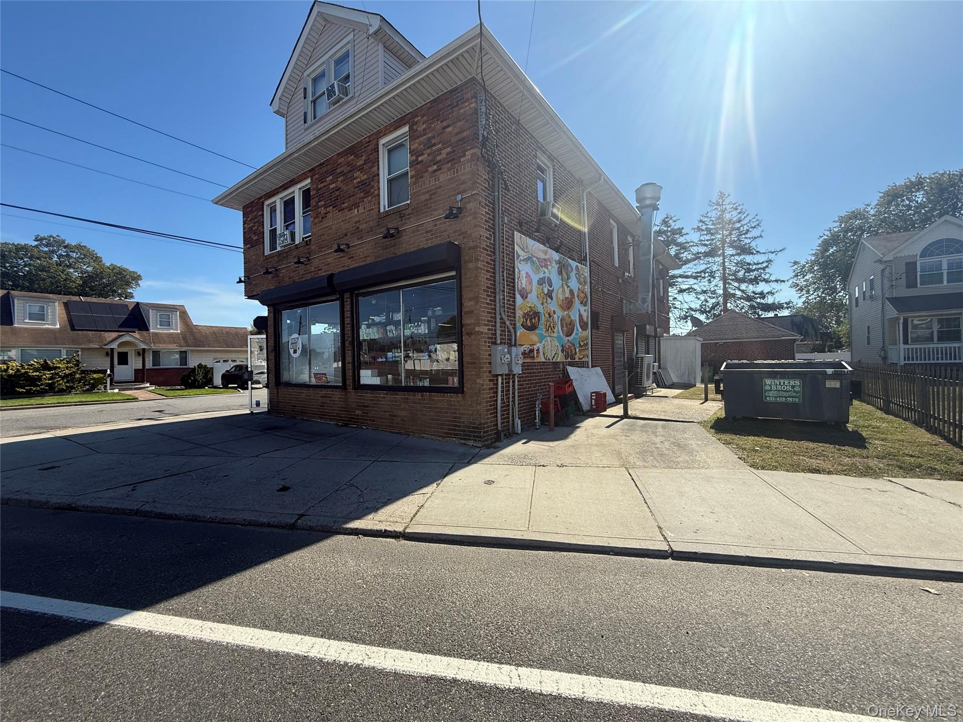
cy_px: 361
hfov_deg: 102.1
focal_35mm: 14
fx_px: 389
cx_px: 482
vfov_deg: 85.7
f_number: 2.2
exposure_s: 1/1901
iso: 64
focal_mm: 2.22
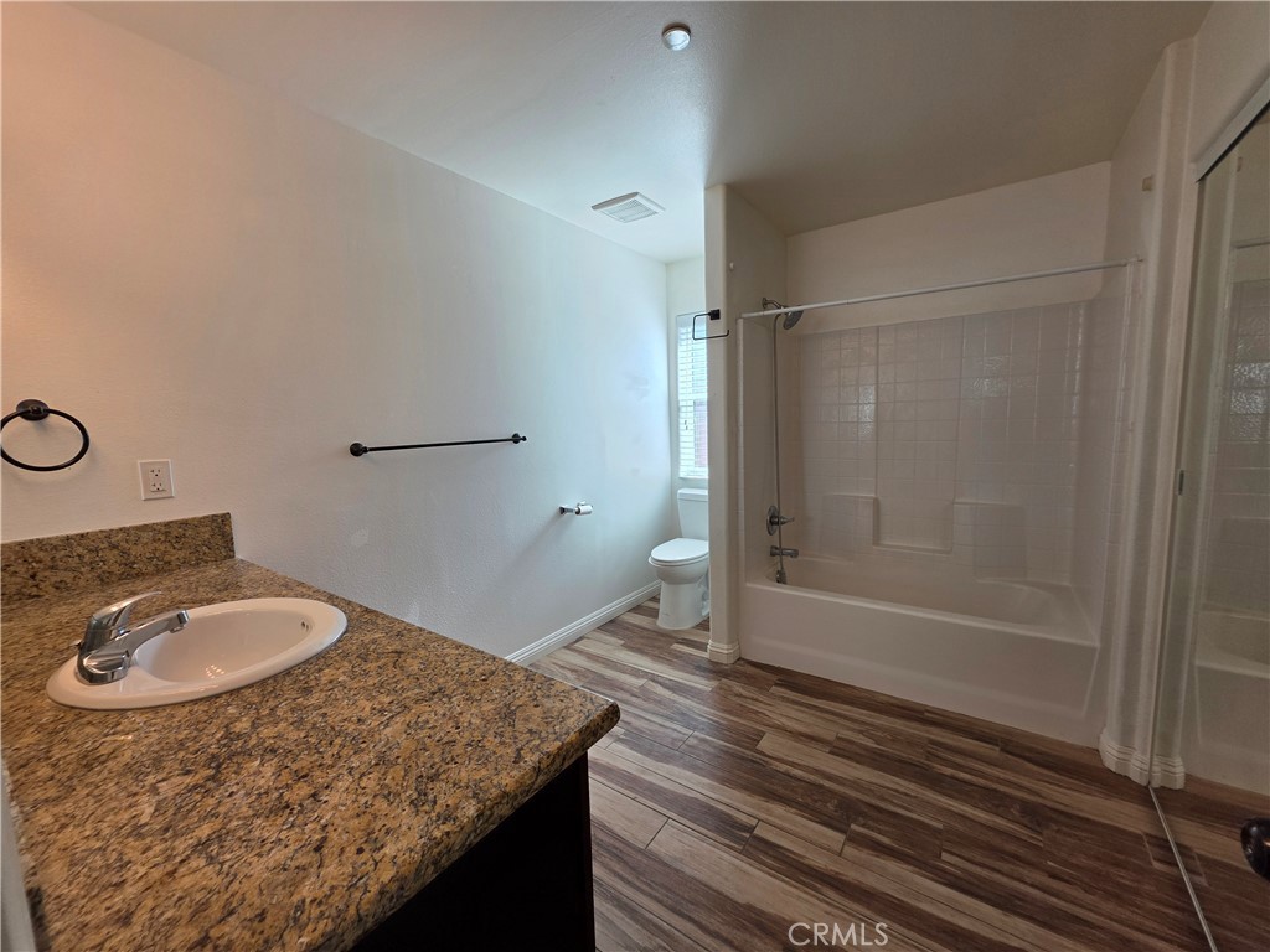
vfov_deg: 89.9
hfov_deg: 106.2
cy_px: 476
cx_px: 635
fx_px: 477
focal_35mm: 13
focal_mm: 2.2
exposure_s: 1/120
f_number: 1.9
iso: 40
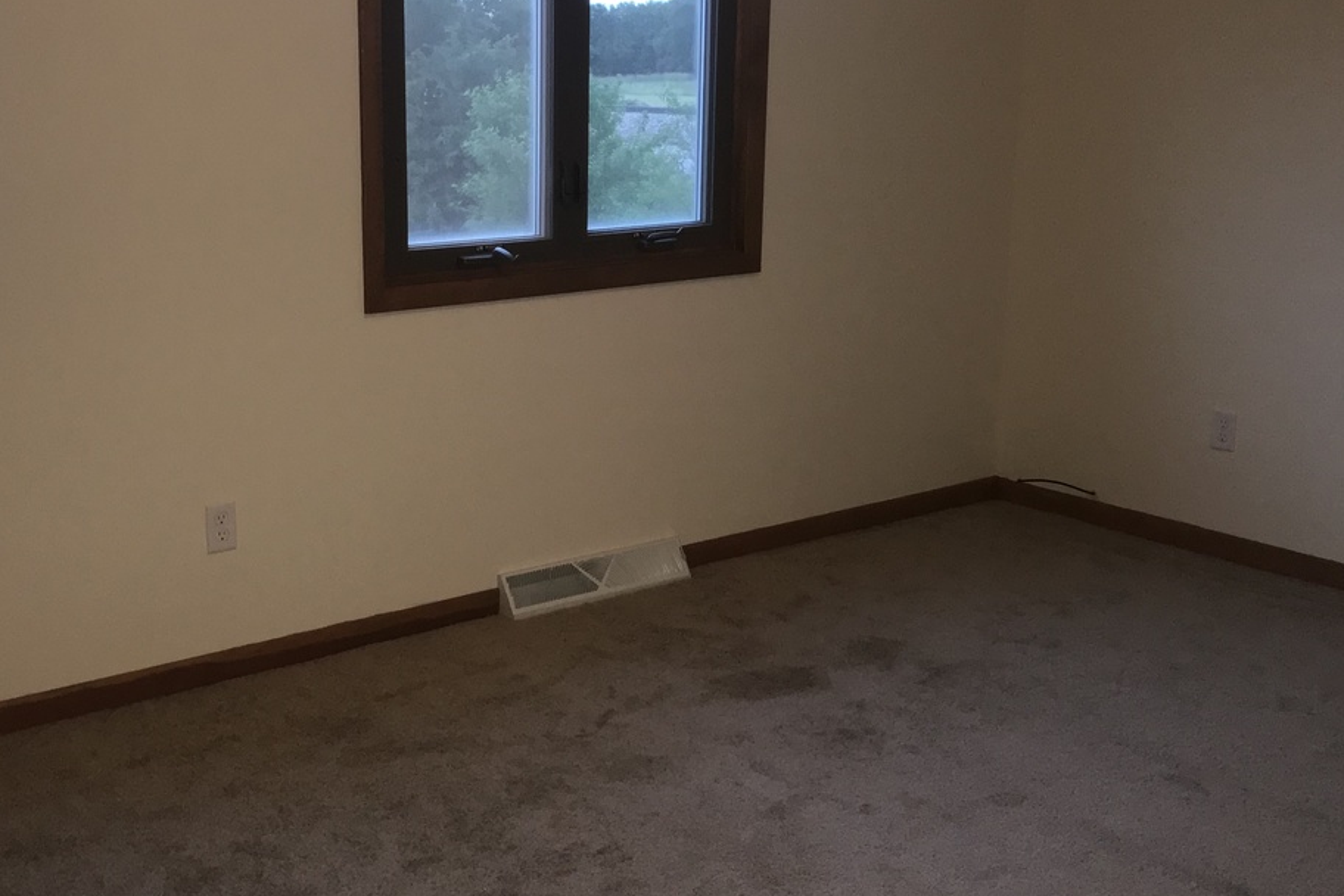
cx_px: 554
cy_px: 433
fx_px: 1717
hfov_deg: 42.6
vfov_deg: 29.2
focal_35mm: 46
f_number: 1.8
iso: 80
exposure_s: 1/30
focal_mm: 3.99
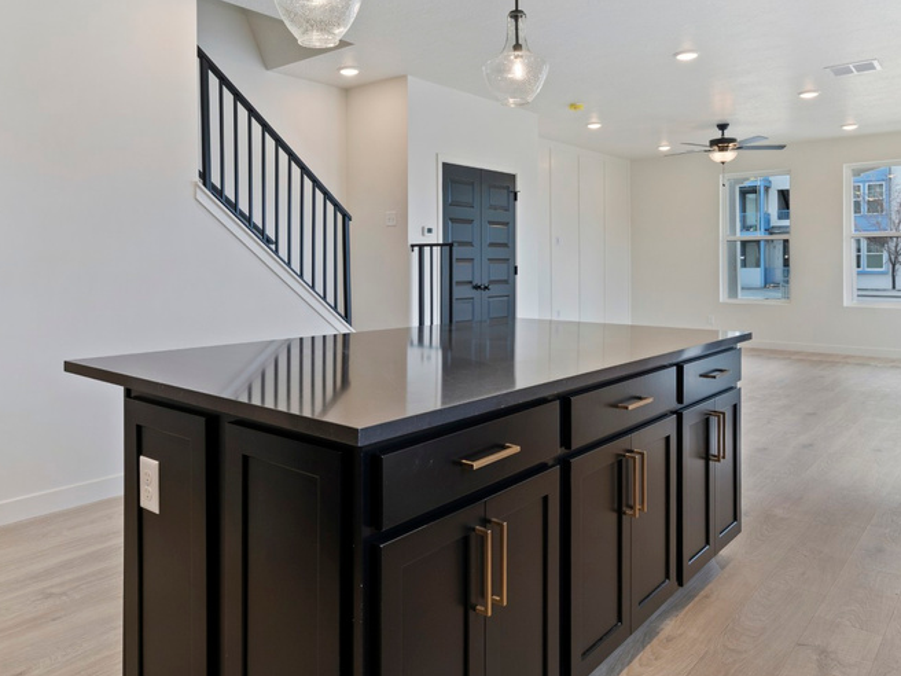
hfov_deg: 64.9
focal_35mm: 27
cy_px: 269
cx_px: 379
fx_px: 703
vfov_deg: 51.0
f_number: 8
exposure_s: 1/6
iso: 100
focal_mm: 18
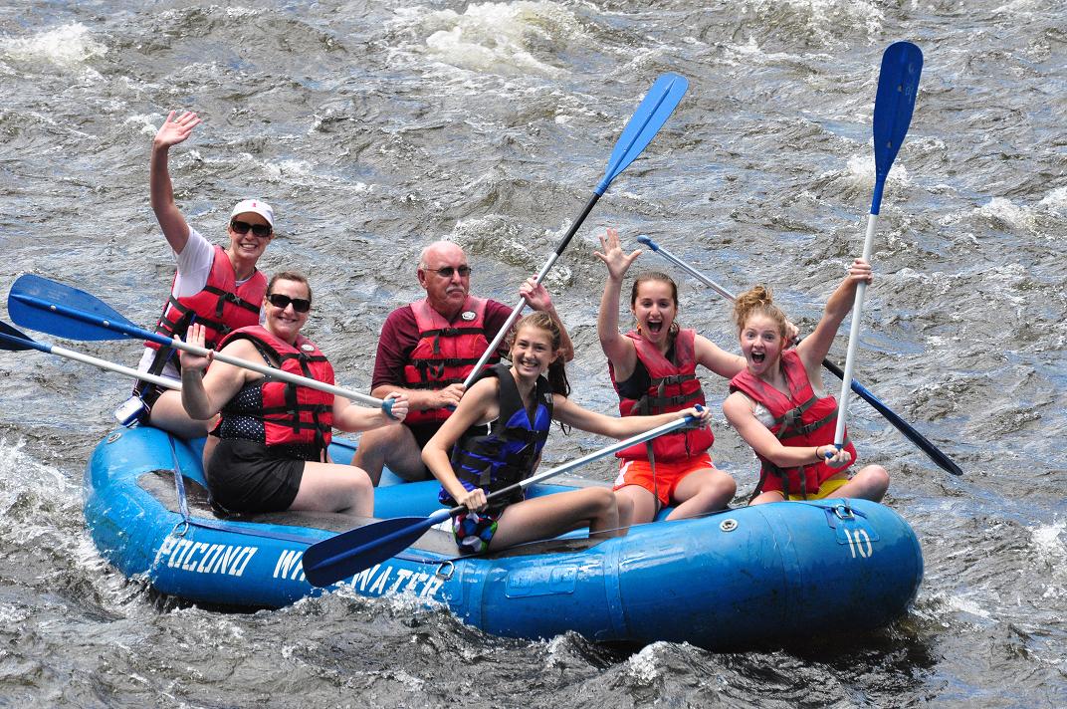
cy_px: 354
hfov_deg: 5.7
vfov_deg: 3.8
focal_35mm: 360
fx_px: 10657
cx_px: 534
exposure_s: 1/800
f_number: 8
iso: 1250
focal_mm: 240
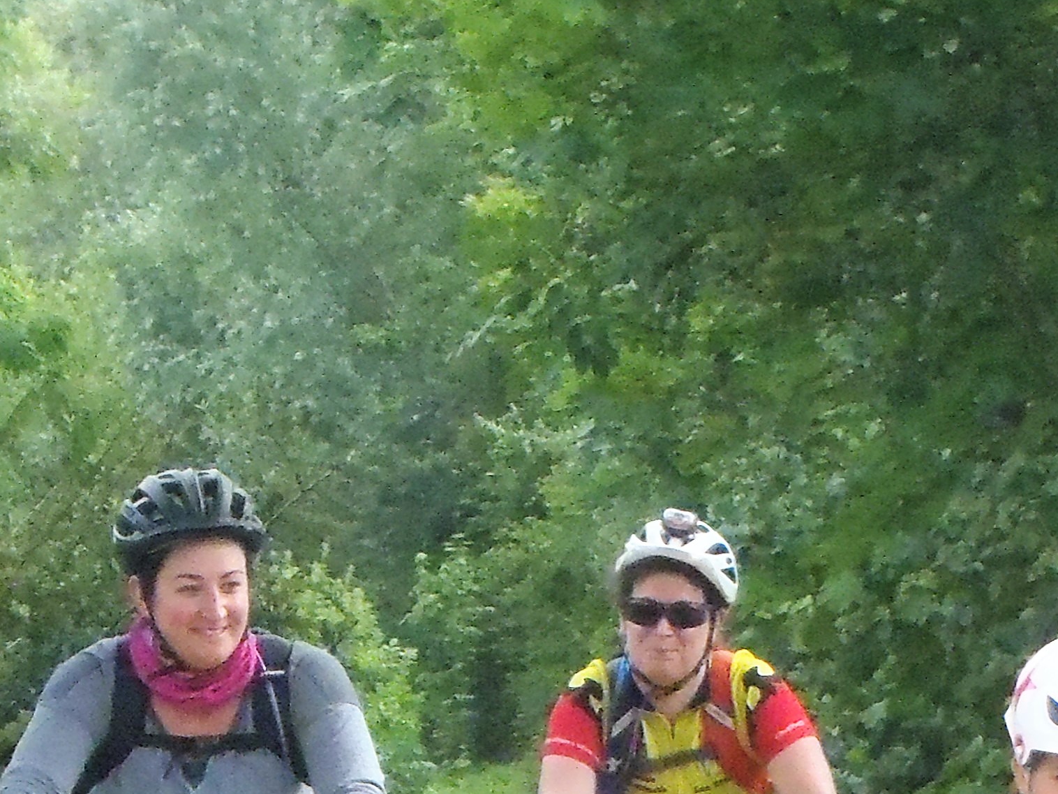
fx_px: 12103
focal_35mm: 396
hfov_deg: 5.0
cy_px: 808
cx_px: 692
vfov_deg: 3.8
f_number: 5.9
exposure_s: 1/400
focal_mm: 25
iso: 800
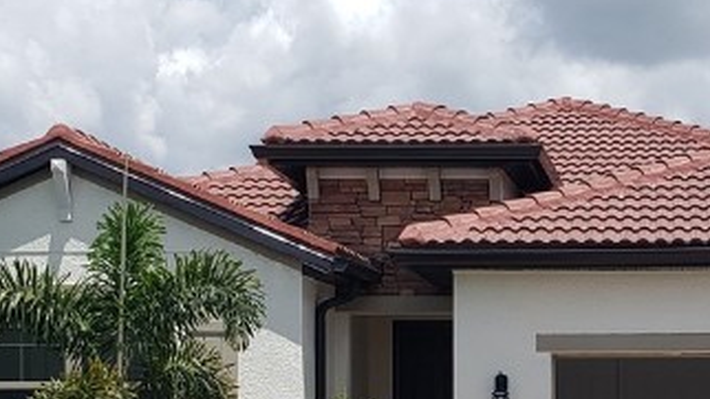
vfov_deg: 13.2
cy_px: 412
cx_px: 575
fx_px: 1694
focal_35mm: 90
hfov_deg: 23.3
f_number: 2.4
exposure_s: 1/2296
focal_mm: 4.3
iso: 50
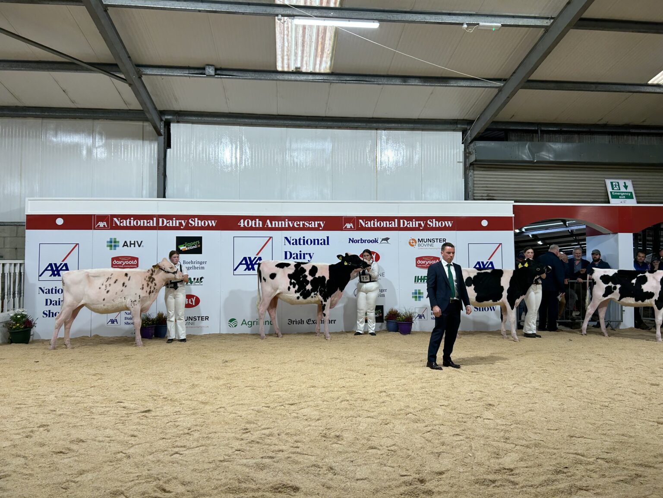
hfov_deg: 67.3
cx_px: 332
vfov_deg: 53.1
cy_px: 249
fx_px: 498
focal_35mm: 26
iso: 50
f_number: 1.5
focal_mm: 5.7
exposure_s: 1/100
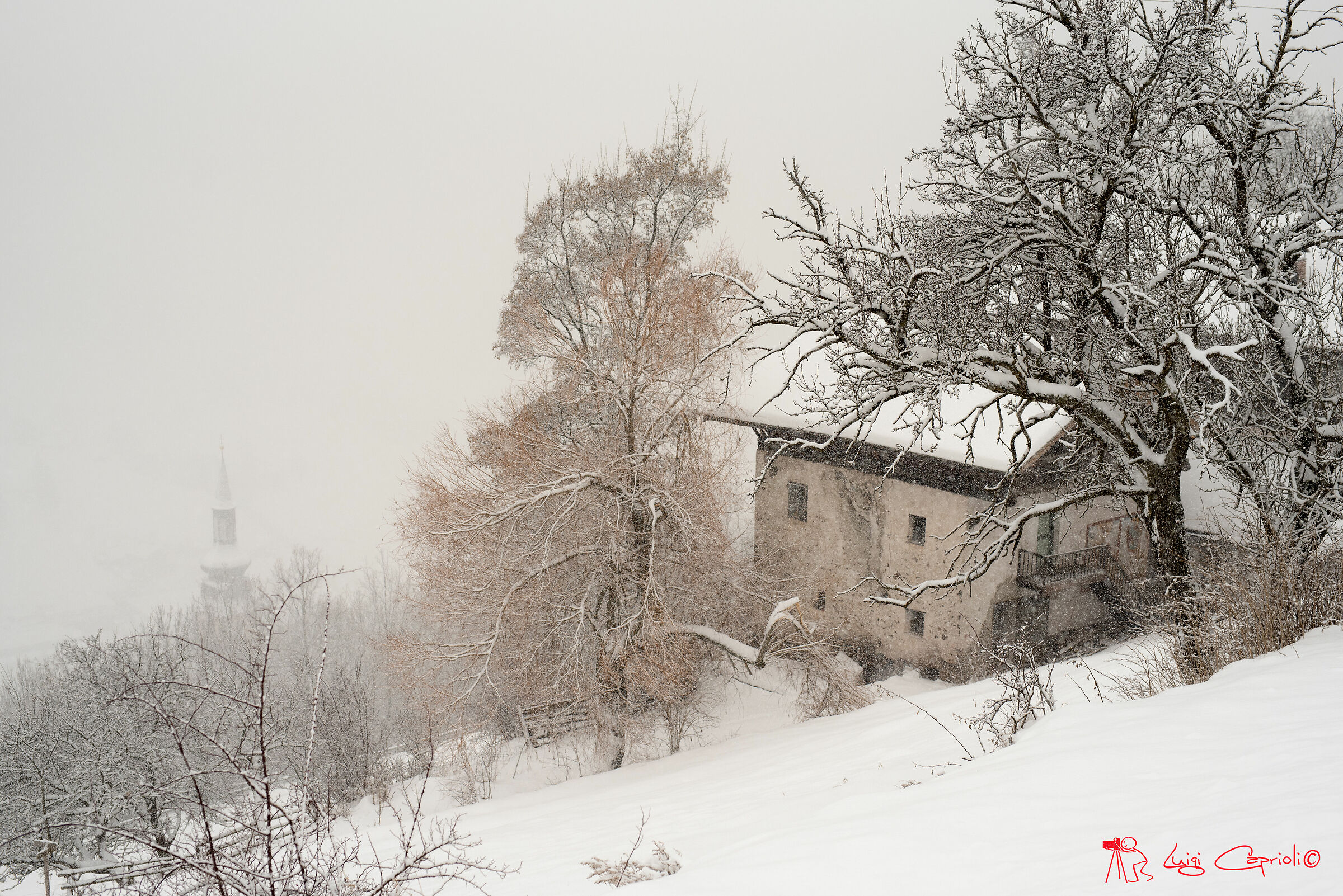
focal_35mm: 50
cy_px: 448
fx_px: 1866
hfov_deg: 39.6
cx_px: 672
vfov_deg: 27.0
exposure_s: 1/1000
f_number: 4
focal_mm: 50
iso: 800
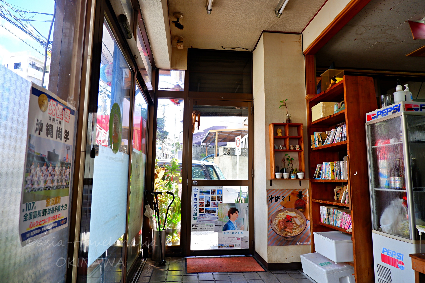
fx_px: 272
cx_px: 212
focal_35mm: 23
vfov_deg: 55.1
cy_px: 142
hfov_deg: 76.1
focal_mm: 15
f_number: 3.5
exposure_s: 1/200
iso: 200
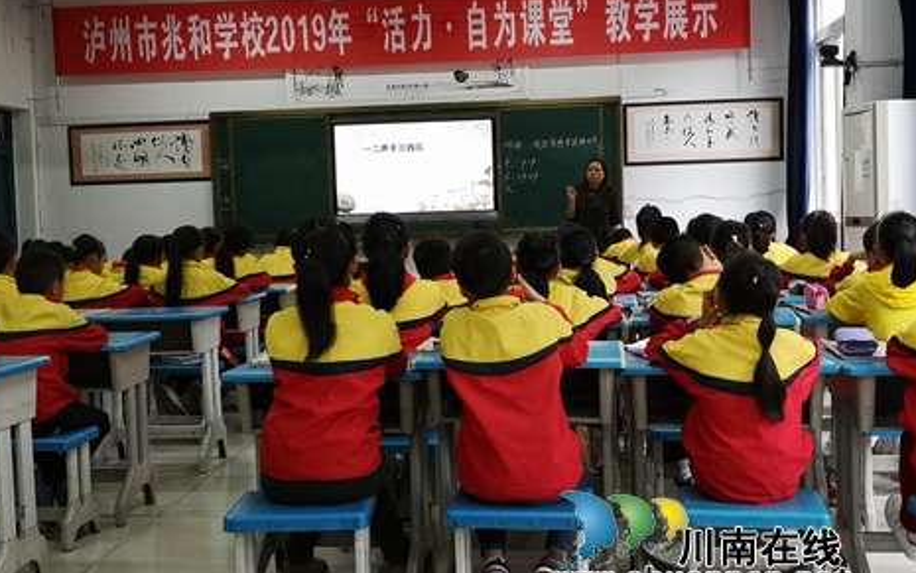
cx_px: 435
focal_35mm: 41
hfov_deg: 48.2
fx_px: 1024
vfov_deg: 31.3
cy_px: 265
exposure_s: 1/50
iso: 160
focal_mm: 3.95
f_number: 1.8
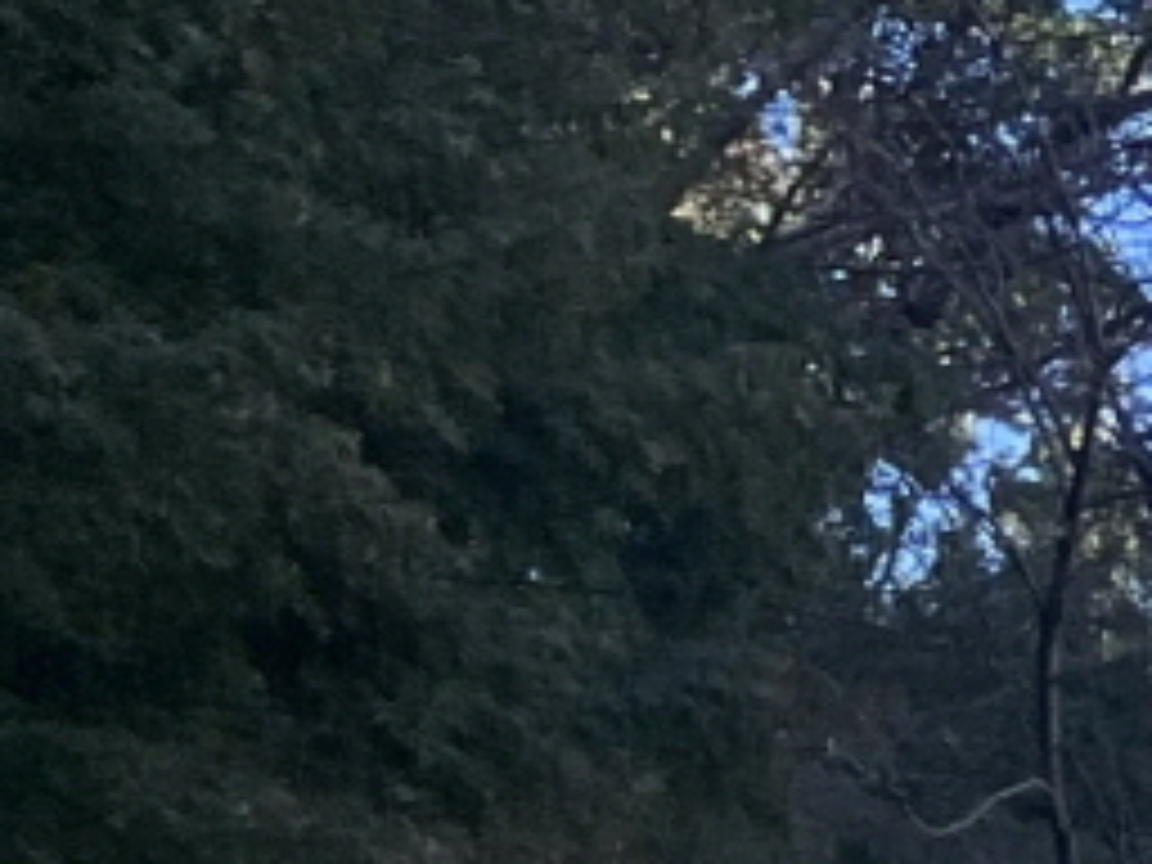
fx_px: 6090
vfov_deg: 7.0
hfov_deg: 8.3
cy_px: 2817
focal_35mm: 183
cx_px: 3906
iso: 50
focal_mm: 5.1
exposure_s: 1/1497
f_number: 1.6
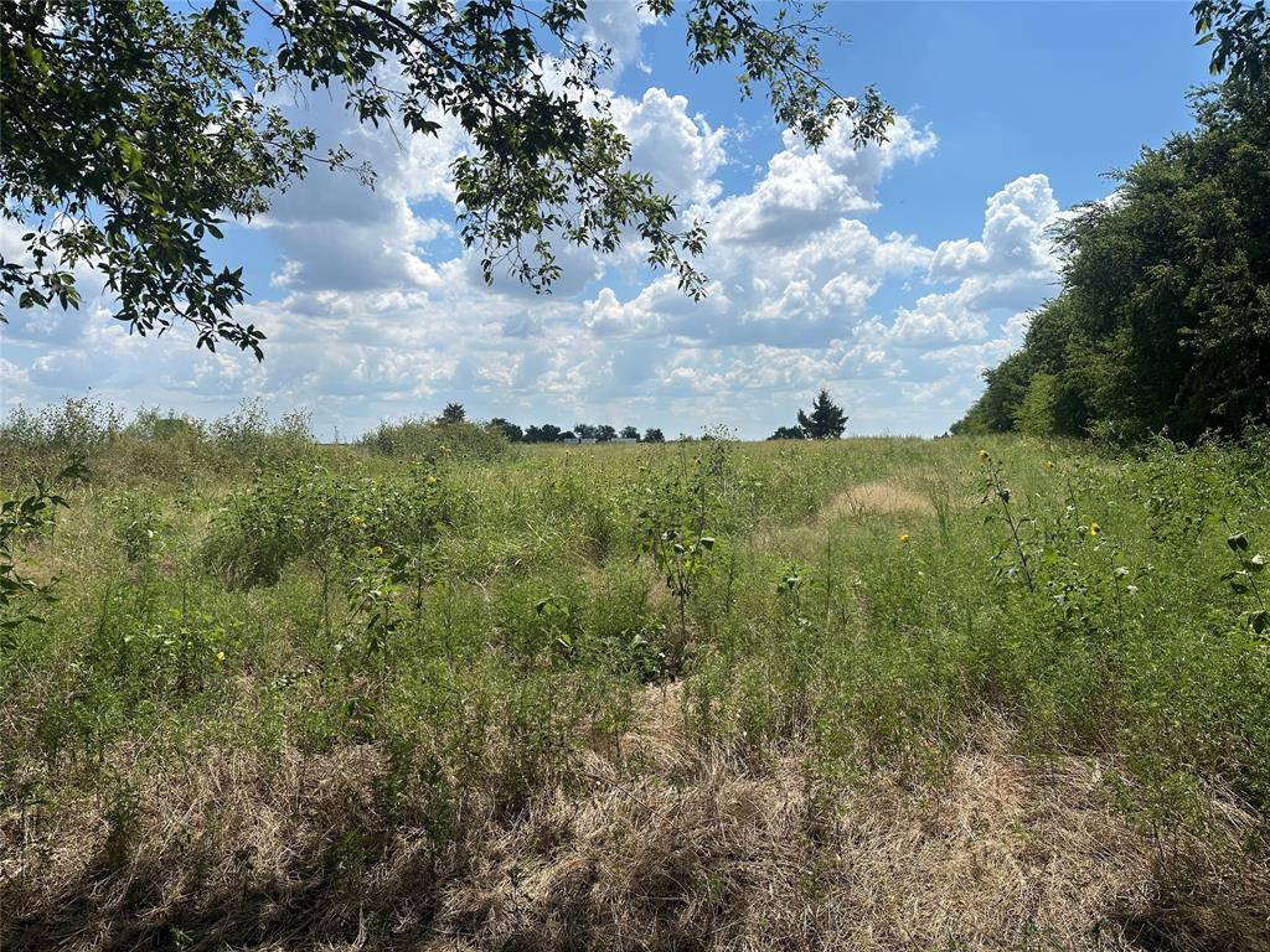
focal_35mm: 24
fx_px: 881
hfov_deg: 71.6
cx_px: 635
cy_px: 476
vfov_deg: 56.8
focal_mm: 6.86
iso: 80
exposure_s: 1/8929
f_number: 1.78
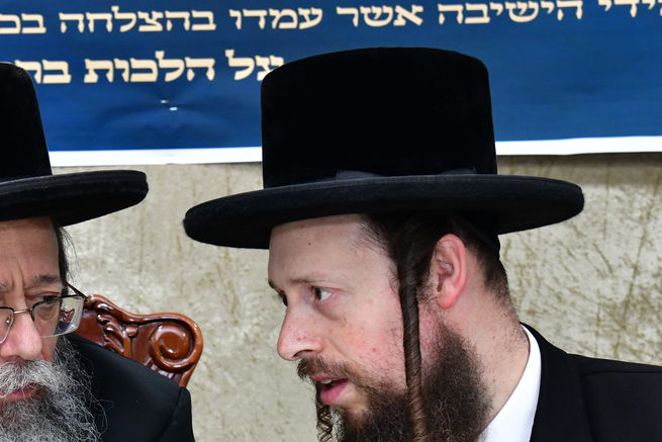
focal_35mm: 94
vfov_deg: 14.4
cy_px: 403
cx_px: 150
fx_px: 1729
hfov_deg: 21.5
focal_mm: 44
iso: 2500
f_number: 6.3
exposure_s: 1/100
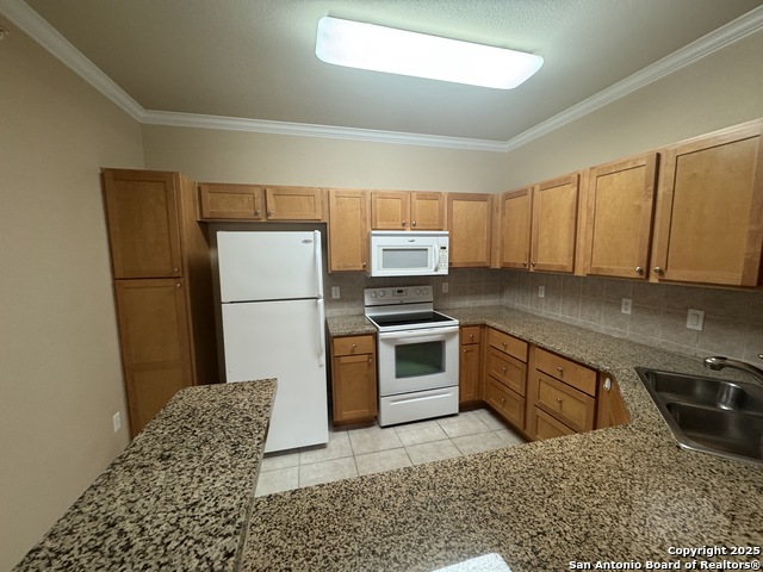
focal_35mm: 14
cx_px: 382
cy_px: 286
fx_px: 309
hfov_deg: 102.1
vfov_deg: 85.7
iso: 250
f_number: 2.2
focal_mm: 2.22
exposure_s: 1/60
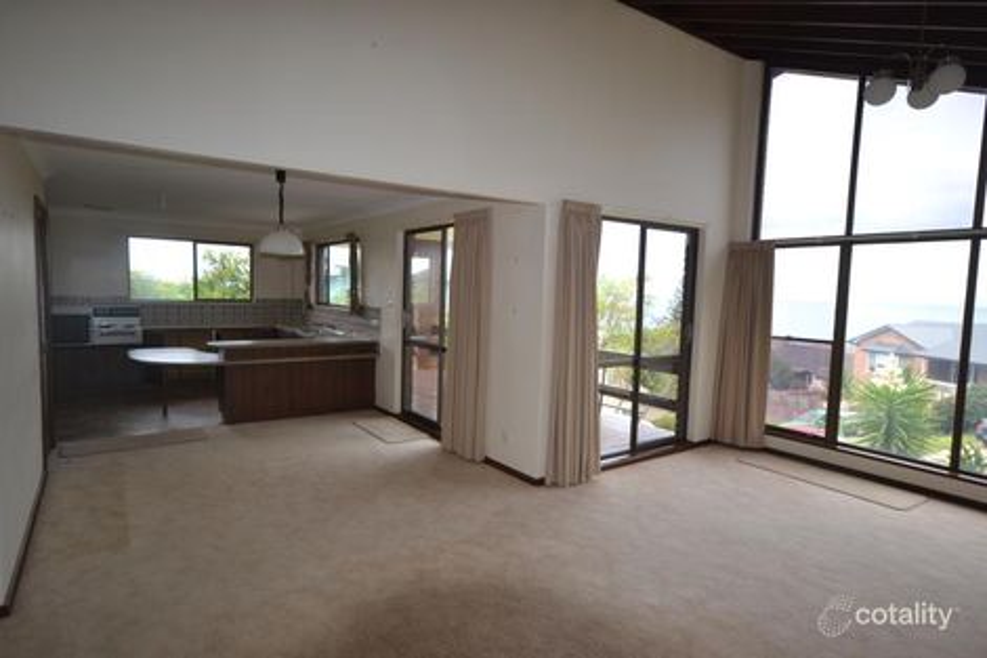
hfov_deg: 85.4
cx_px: 494
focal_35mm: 20
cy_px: 329
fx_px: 534
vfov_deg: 63.2
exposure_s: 1/125
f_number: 4.5
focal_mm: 13
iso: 110
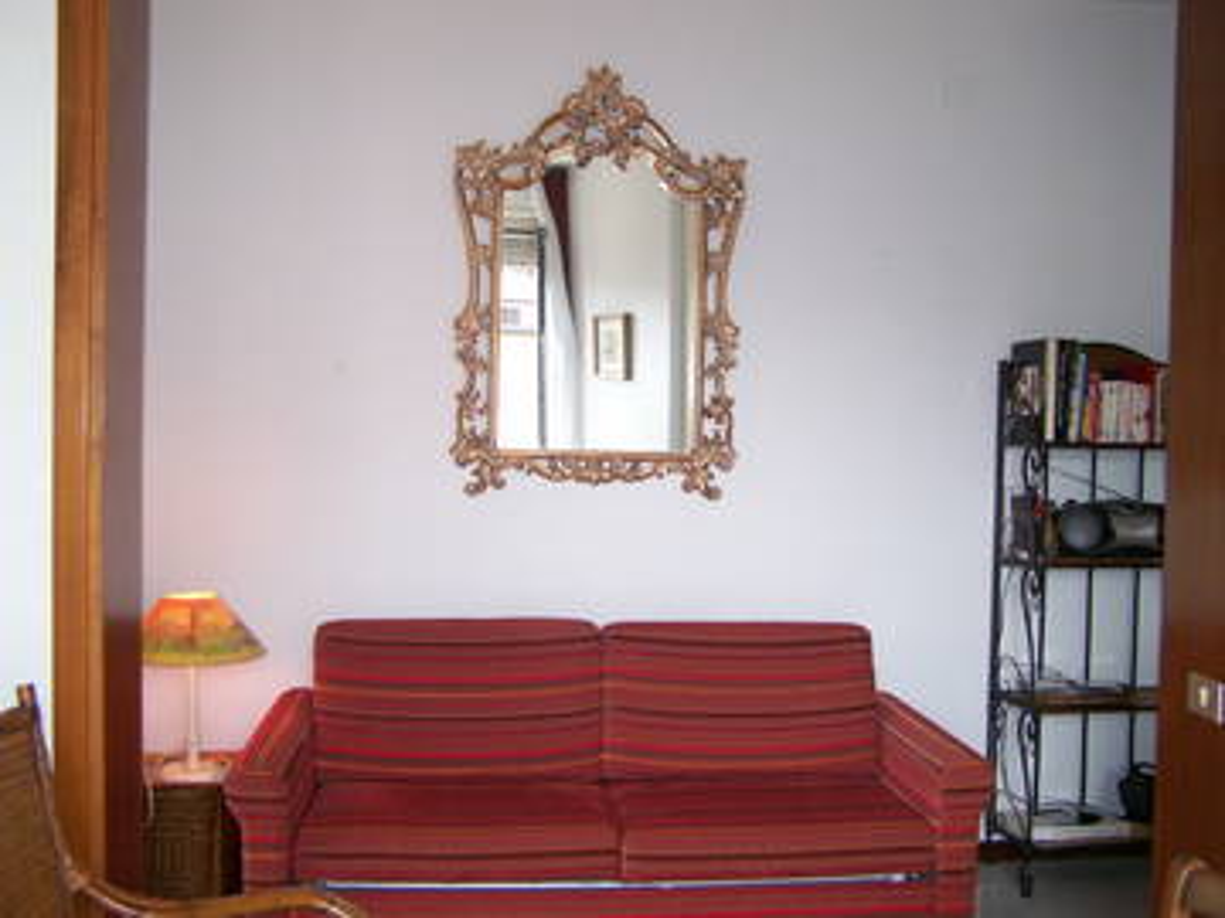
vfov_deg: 37.7
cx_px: 612
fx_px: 1345
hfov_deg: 49.0
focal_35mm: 38
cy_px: 459
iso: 160
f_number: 2.8
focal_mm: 6.3
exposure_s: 1/100
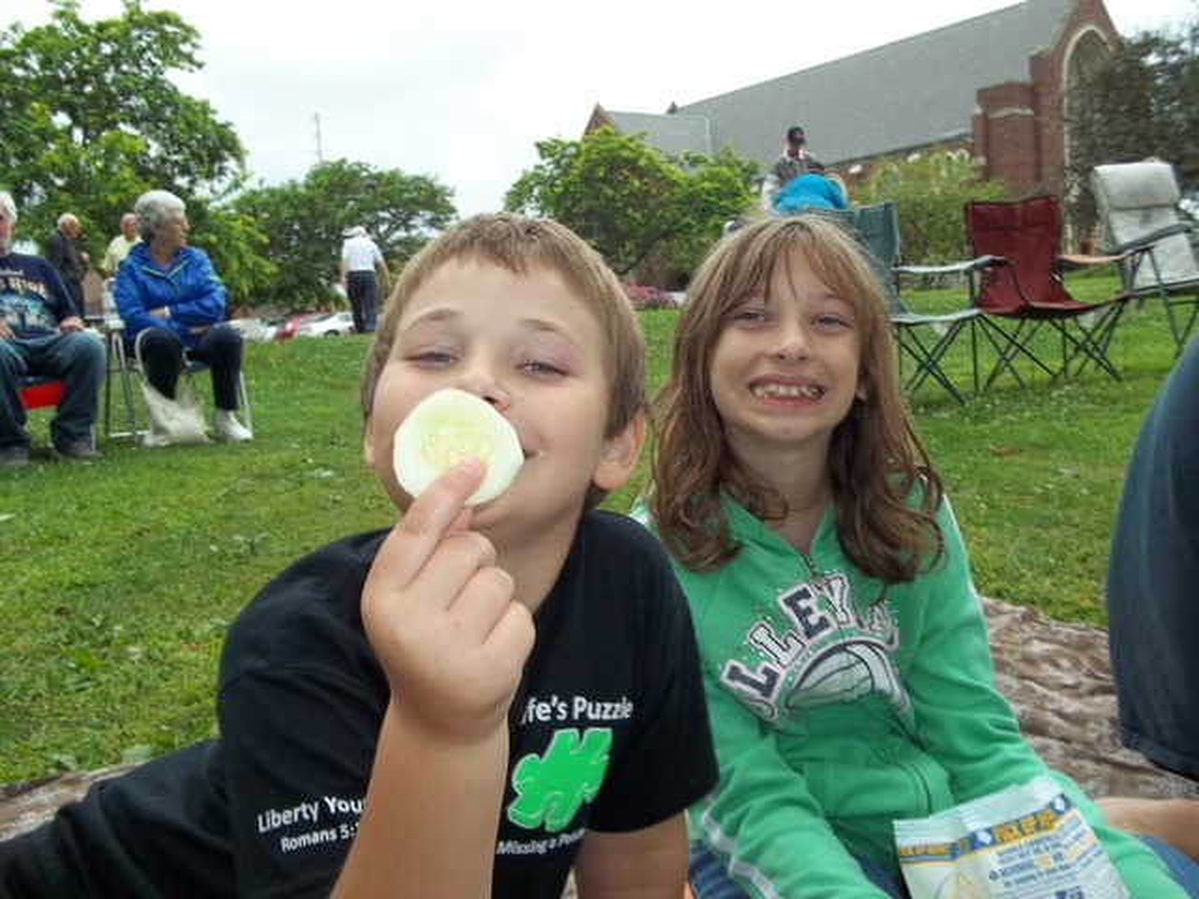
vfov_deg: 44.2
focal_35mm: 32
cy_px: 450
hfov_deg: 56.8
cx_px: 600
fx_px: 1108
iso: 64
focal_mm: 5.7
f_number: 2.9
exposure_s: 1/80
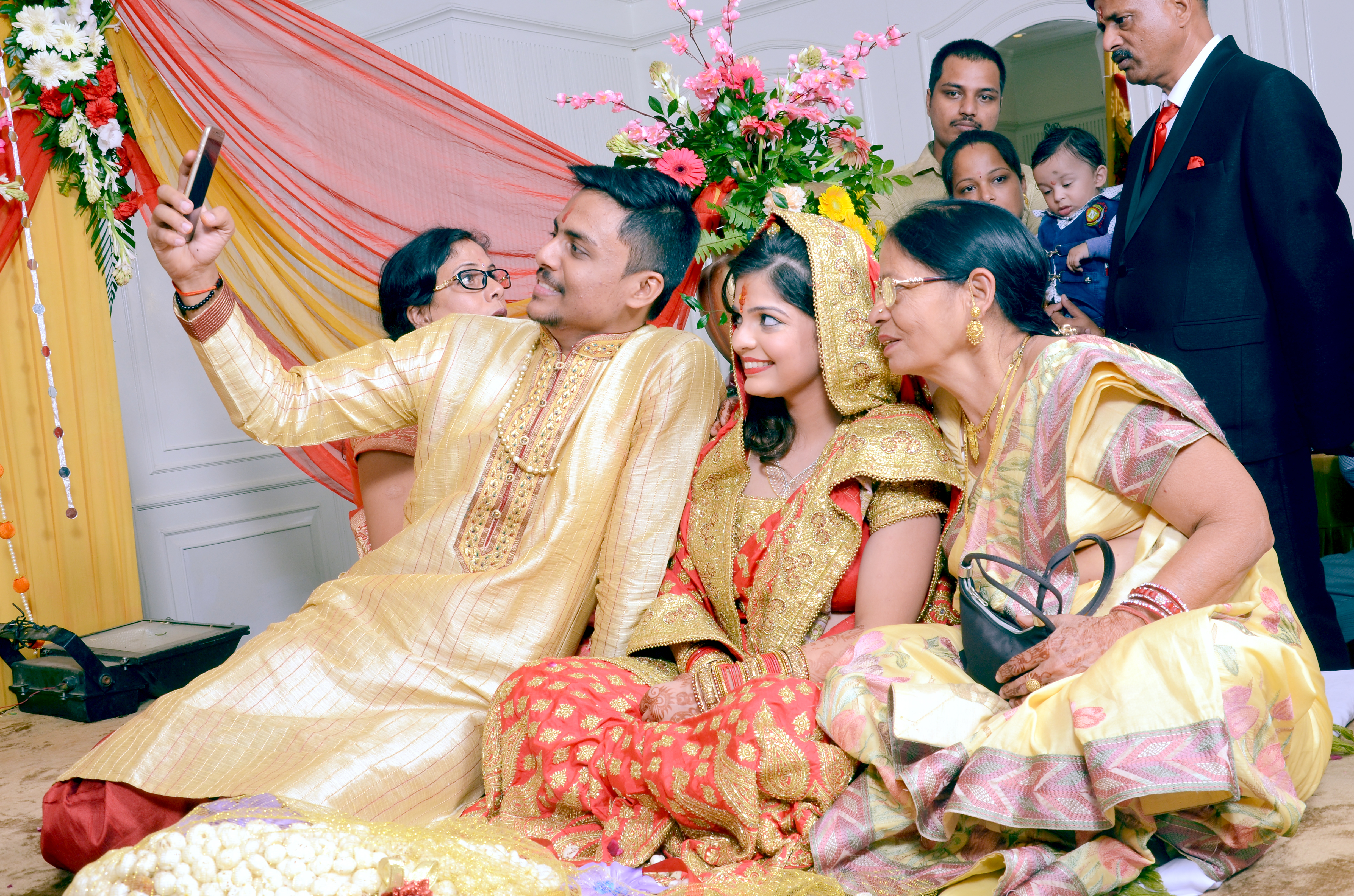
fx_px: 1576
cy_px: 448
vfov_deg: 31.8
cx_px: 677
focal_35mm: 42
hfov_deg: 46.5
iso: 250
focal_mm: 28
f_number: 10
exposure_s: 1/100
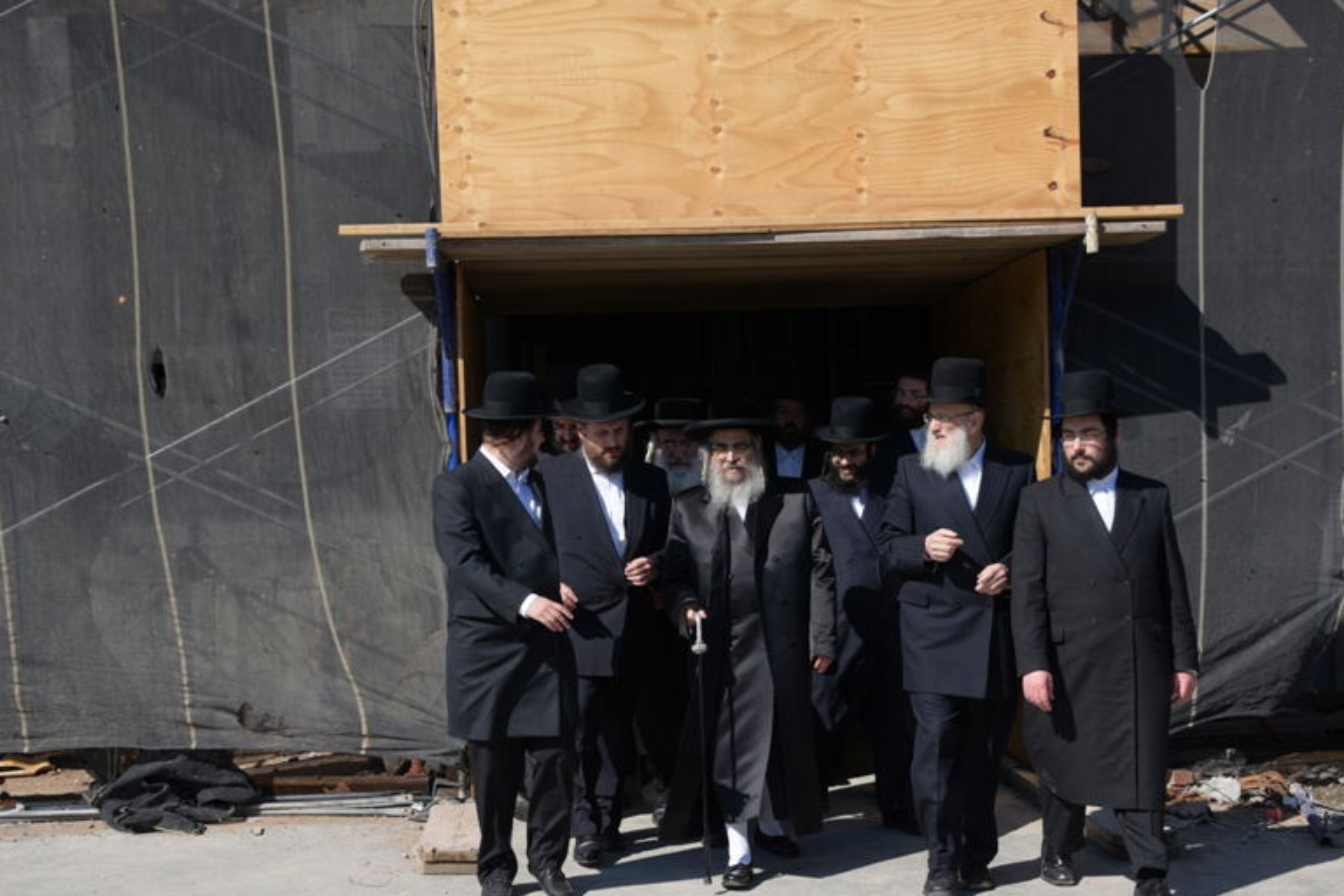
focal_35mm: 56
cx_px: 749
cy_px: 540
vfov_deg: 24.1
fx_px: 2091
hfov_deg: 35.6
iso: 160
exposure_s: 1/800
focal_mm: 42
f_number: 5.6
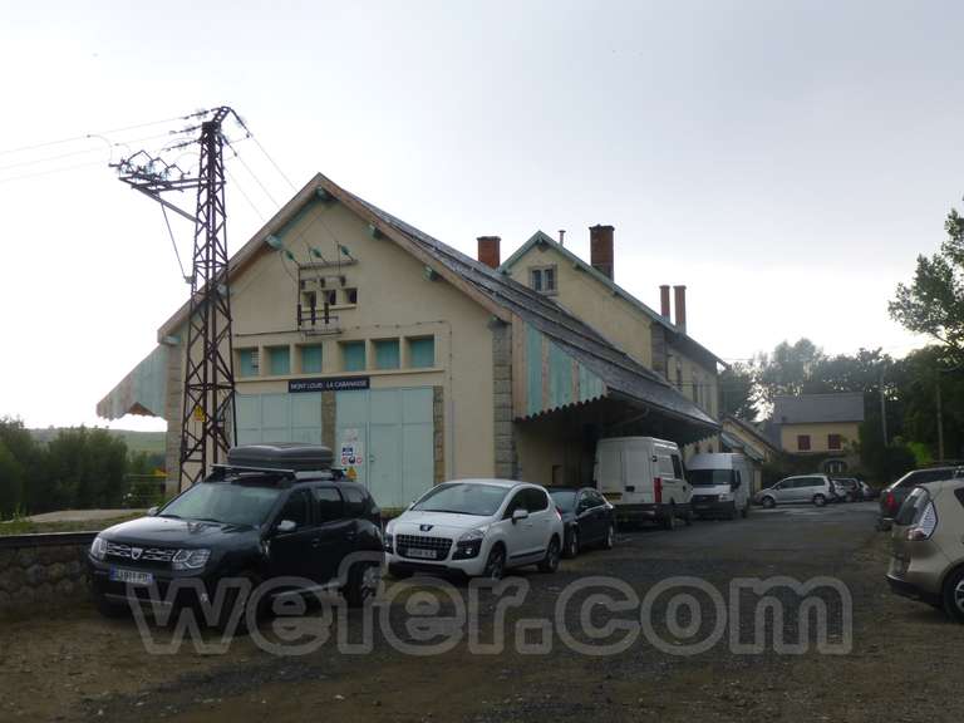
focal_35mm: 39
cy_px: 362
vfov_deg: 36.8
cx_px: 482
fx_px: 1086
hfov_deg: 47.9
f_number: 3.7
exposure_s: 1/100
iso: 100
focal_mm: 6.9
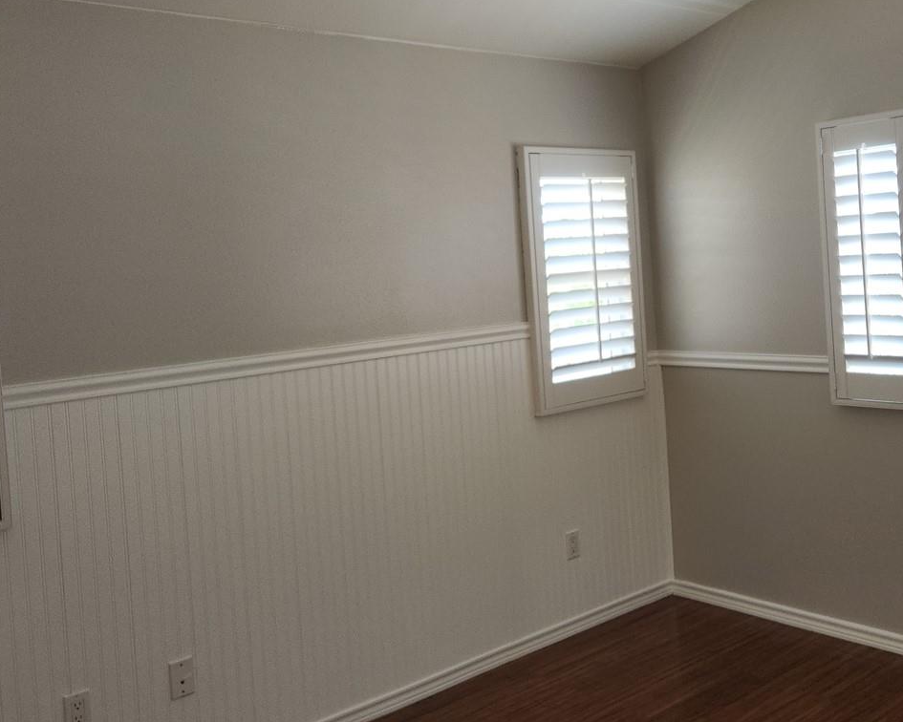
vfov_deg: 39.1
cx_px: 635
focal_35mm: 38
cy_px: 303
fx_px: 1016
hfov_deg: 46.8
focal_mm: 5.4
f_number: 1.8
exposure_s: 1/60
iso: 50
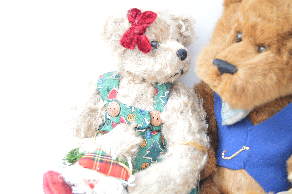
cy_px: 97
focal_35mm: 68
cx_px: 146
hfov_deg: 29.9
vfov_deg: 20.1
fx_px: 547
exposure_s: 1/60
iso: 1250
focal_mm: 45
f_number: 5.3
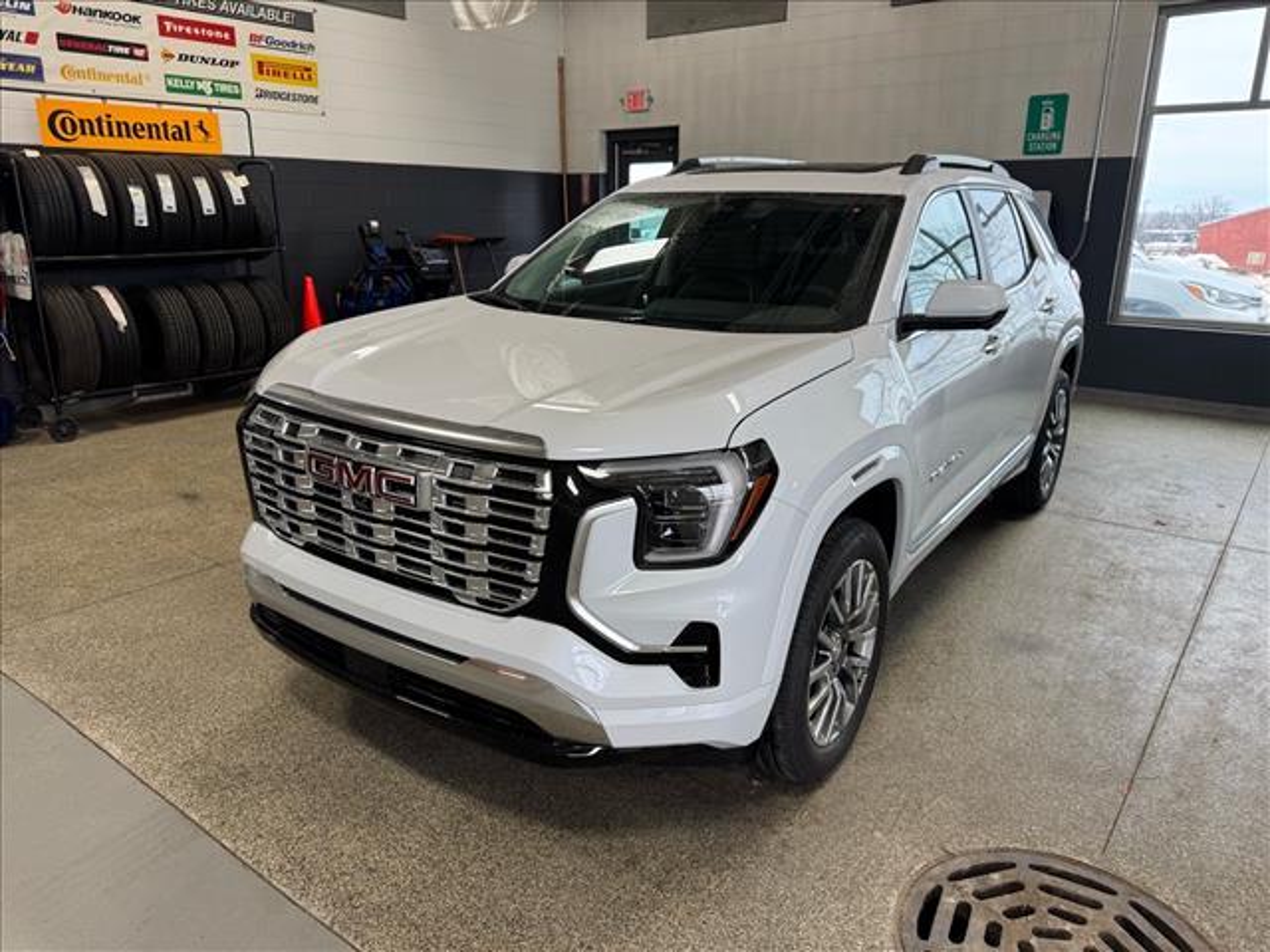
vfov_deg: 56.8
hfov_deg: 71.6
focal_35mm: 24
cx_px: 635
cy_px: 476
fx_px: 881
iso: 125
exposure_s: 1/120
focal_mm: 6.76
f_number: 1.78
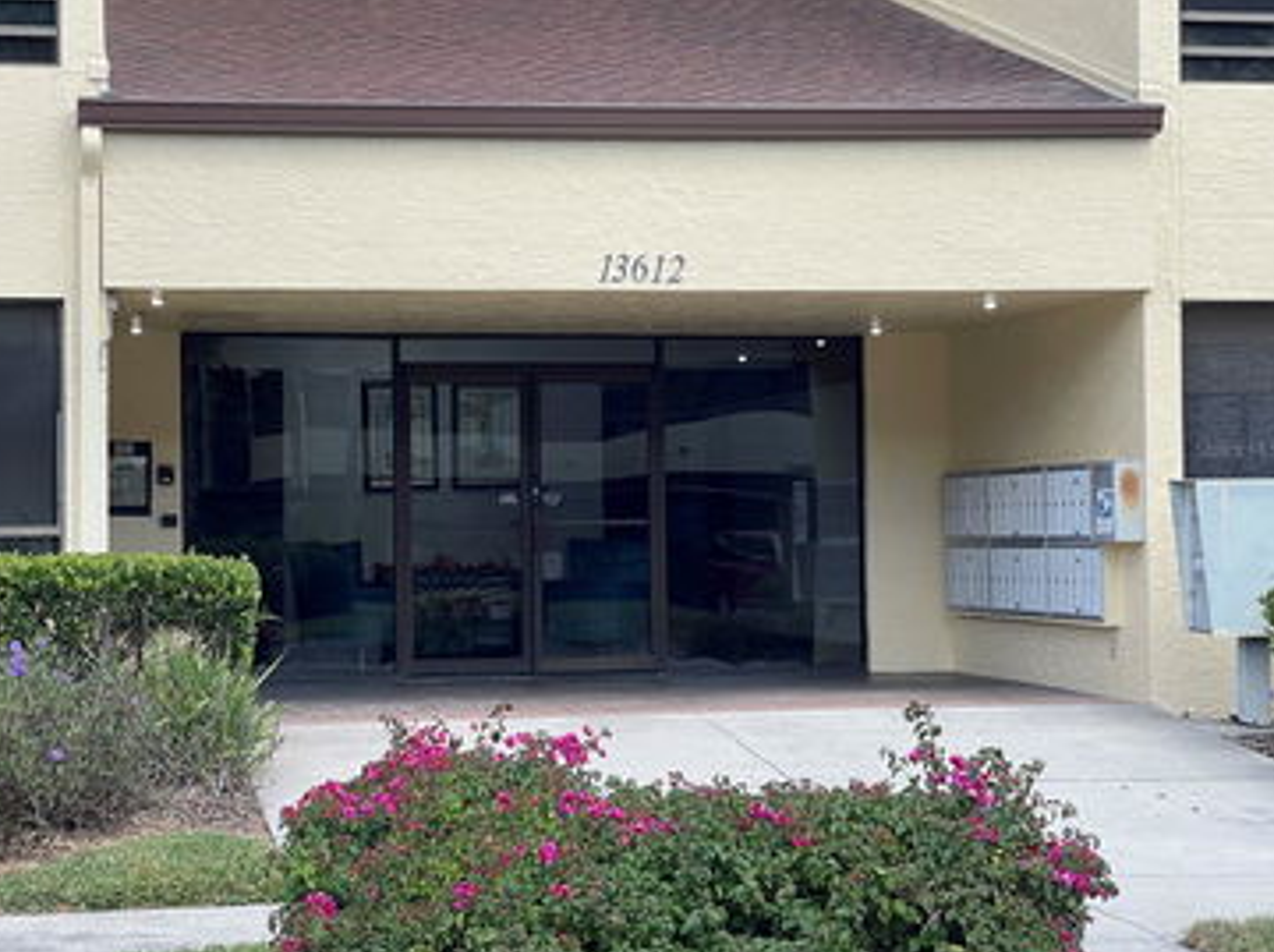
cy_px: 449
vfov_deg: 19.3
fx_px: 2793
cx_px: 529
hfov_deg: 25.7
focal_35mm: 76
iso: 20
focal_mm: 7.5
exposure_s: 1/312
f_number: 2.2
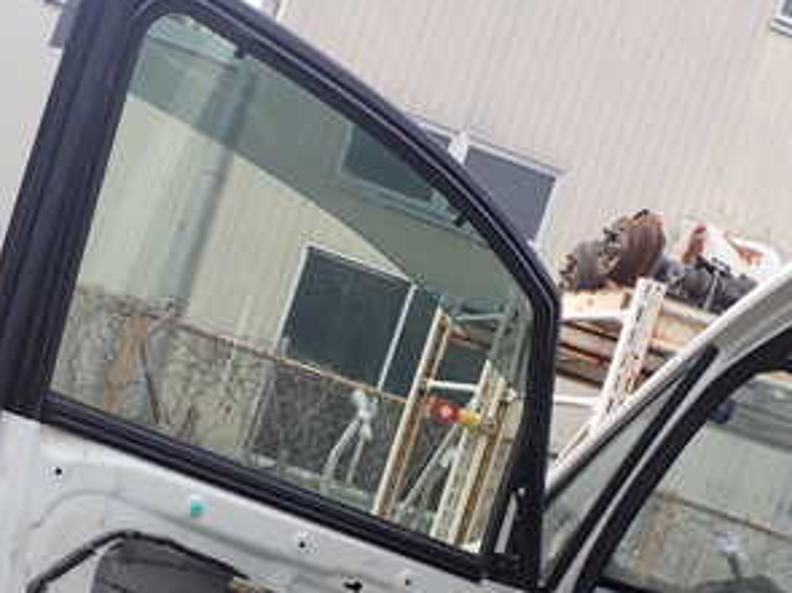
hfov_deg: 31.3
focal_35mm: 61
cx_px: 223
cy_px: 513
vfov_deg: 23.5
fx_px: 1395
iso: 100
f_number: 3.2
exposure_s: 1/400
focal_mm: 5.4
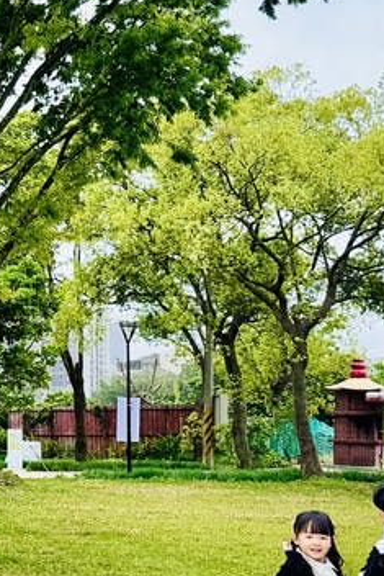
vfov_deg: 23.9
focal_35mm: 85
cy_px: 296
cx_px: -139
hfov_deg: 15.2
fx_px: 1359
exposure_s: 1/739
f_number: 1.78
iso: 80
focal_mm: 6.76
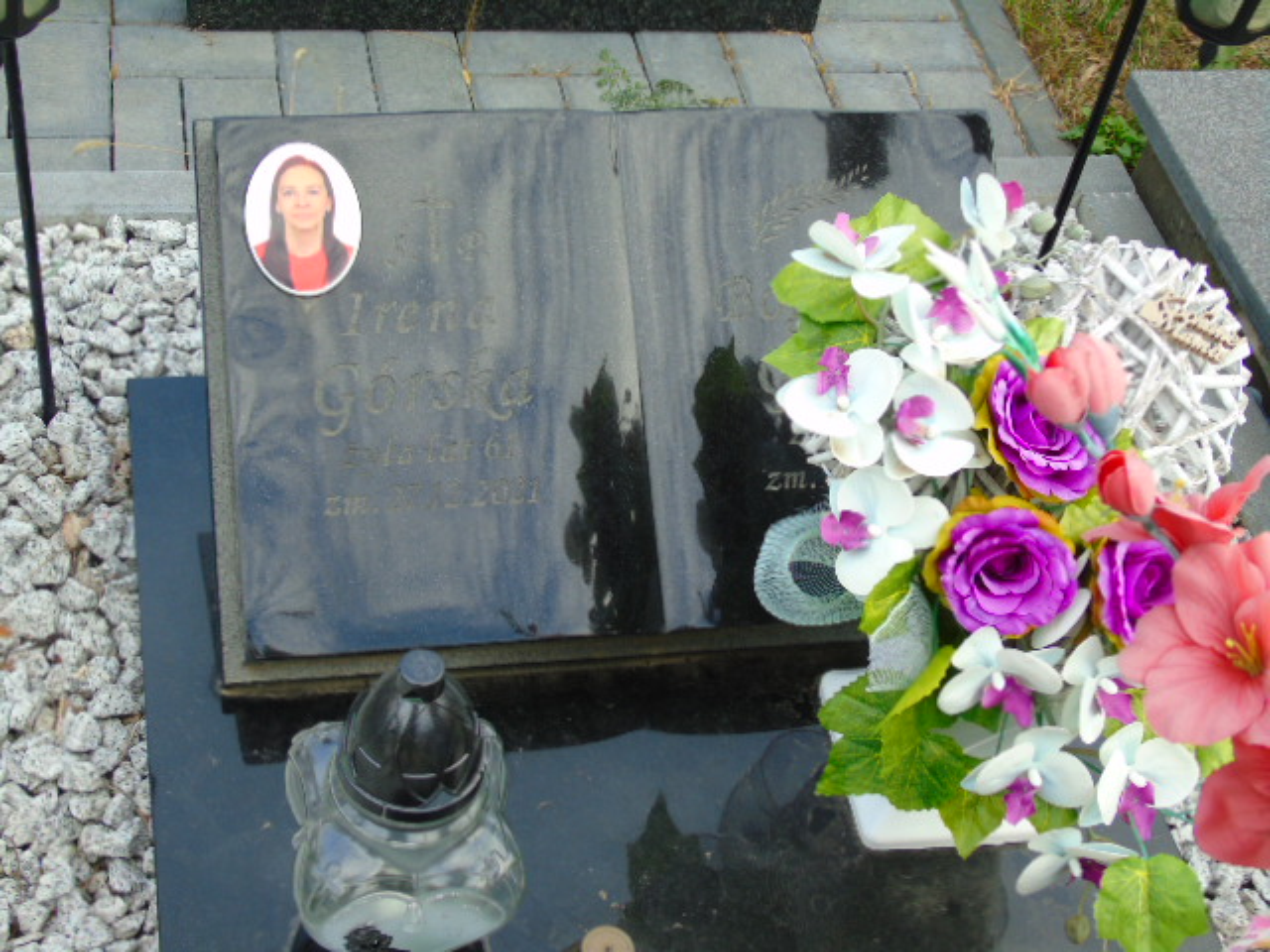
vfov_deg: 27.0
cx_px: 635
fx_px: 1981
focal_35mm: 54
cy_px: 476
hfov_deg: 35.5
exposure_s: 1/80
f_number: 4.3
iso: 80
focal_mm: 9.6
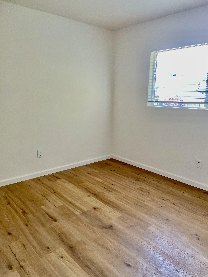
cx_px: 104
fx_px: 208
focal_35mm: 26
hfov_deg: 53.1
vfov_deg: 67.3
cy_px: 138
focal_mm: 4.2
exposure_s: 1/106
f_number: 1.6
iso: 125
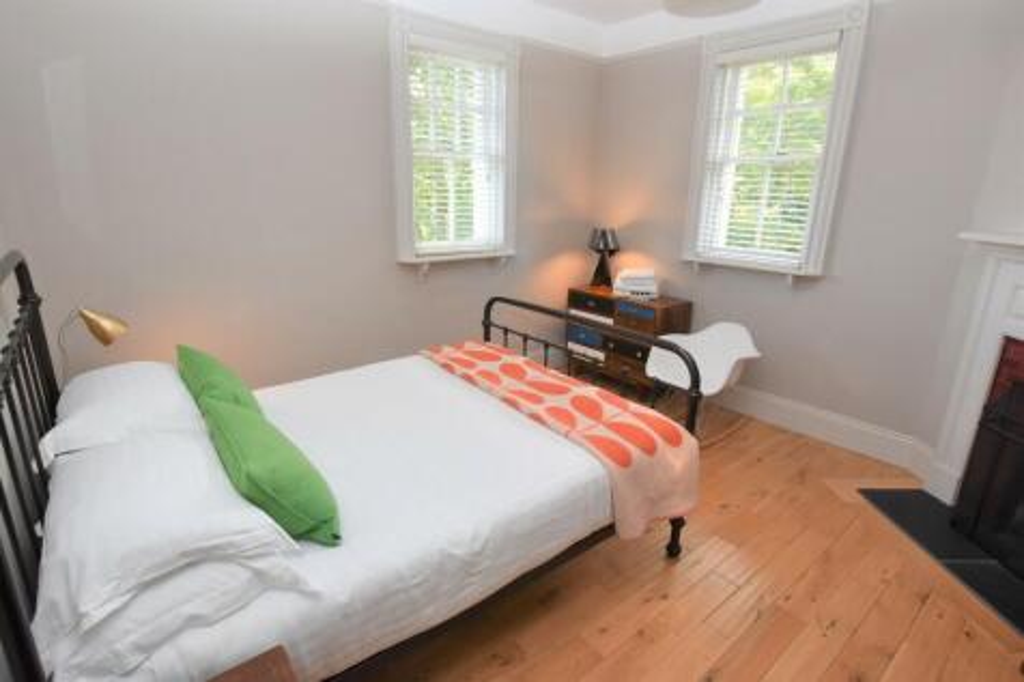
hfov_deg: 70.5
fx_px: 725
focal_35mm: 26
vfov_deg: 50.4
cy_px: 341
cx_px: 512
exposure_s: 1/125
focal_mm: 17
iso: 800
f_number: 5.6
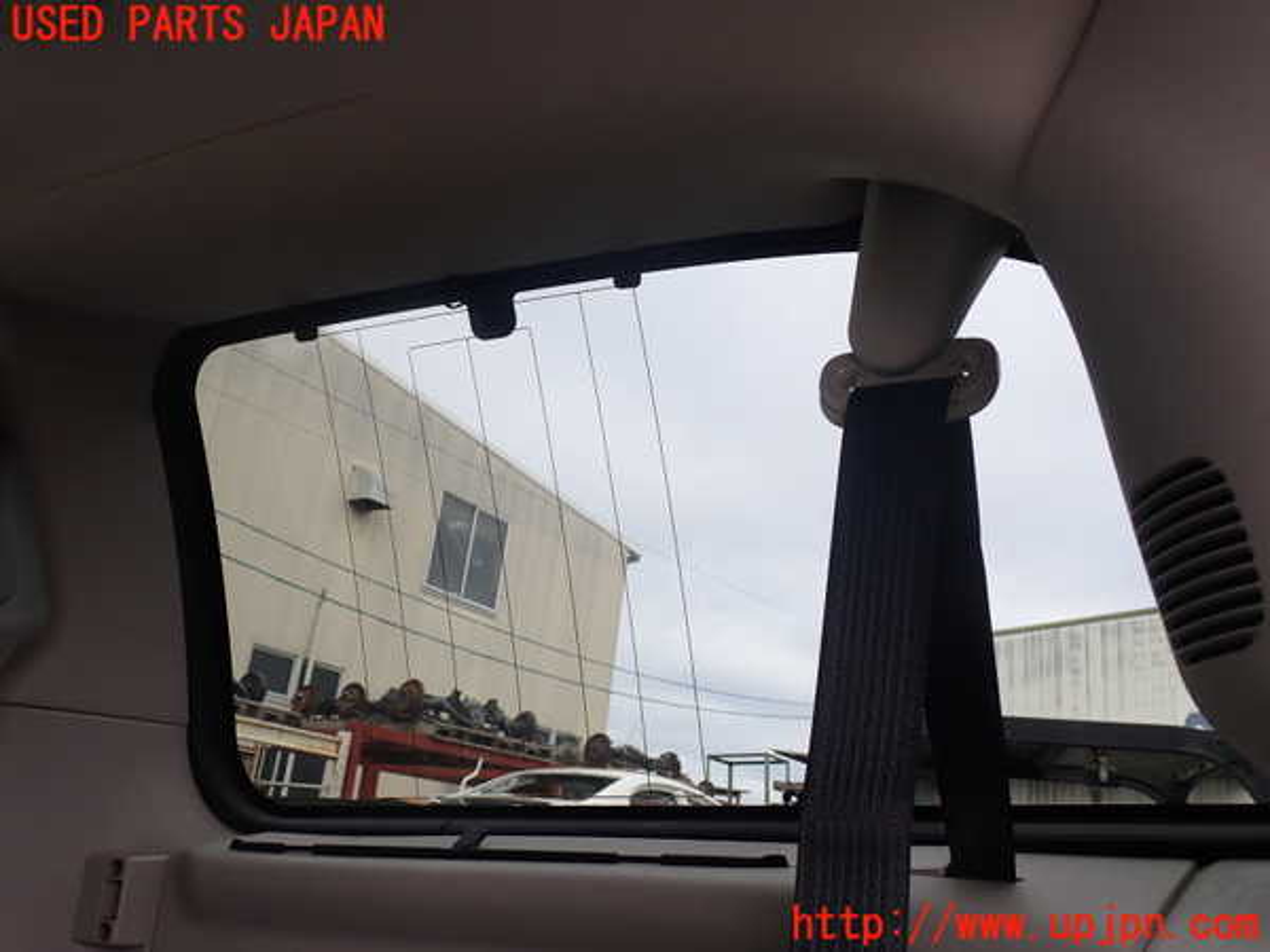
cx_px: 635
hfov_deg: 60.0
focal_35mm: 30
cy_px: 476
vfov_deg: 46.8
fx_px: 1101
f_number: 3.2
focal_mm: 5.4
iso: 100
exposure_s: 1/250
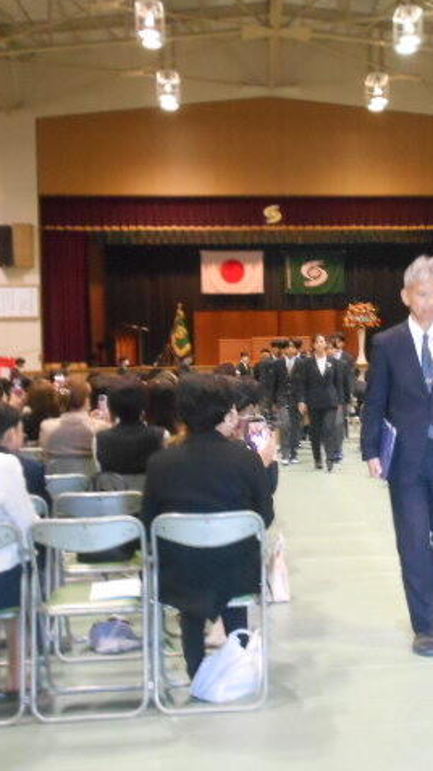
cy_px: 385
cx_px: 394
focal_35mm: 57
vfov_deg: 36.6
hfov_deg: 20.6
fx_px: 1164
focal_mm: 6.7
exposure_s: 1/20
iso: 800
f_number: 3.9
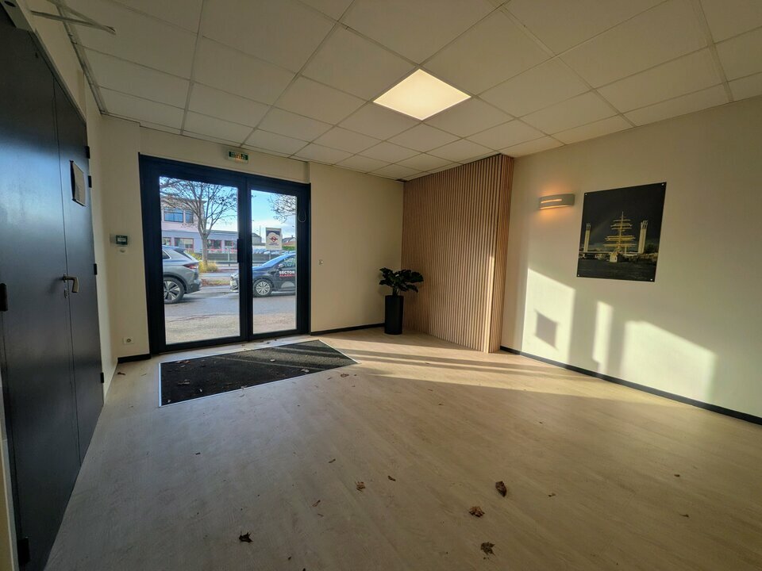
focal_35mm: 14
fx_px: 308
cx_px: 381
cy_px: 286
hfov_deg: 102.1
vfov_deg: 85.7
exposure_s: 1/440
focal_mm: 1.83
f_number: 2.2
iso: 50
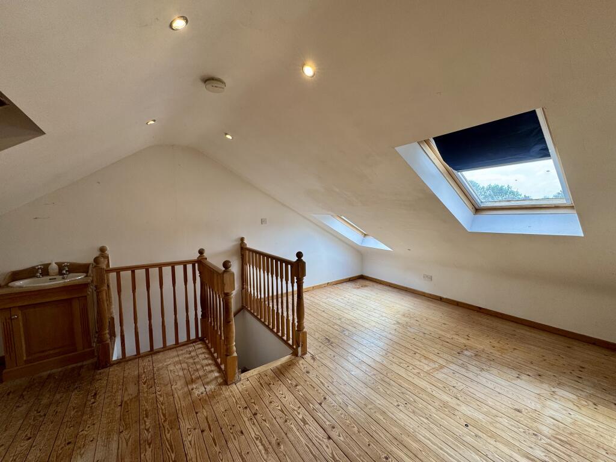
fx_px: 249
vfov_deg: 85.7
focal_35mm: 14
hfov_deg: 102.1
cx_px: 308
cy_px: 231
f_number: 2.2
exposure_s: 1/100
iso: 50
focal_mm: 2.22
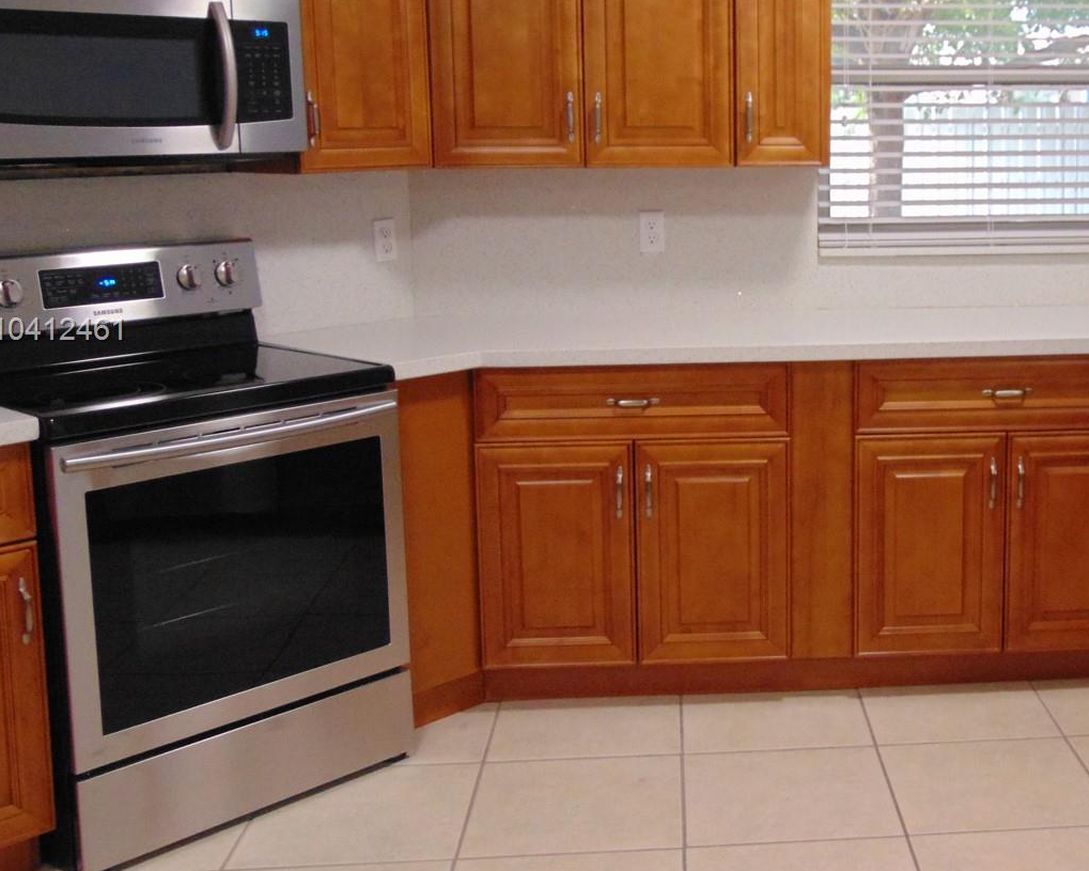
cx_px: 820
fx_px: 1482
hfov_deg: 39.2
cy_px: 331
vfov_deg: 32.6
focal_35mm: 46
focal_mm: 5.4
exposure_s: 1/30
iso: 320
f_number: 3.1
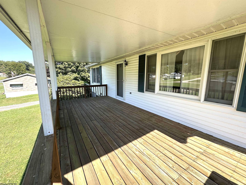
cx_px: 123
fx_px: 99
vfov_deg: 85.7
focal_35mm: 14
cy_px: 92
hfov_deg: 102.1
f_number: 2.2
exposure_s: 1/339
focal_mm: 2.22
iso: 40
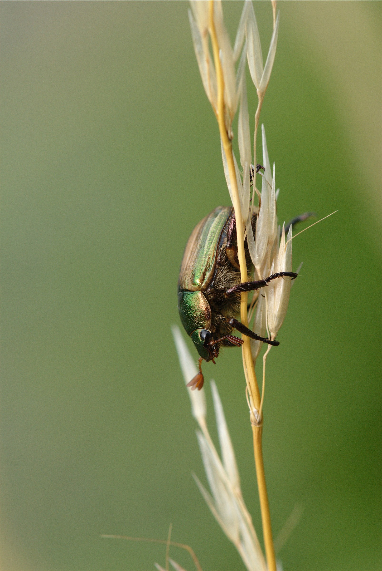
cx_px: 191
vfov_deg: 13.0
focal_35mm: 158
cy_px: 286
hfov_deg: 8.7
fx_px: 2499
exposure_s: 1/250
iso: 640
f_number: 11
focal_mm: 105
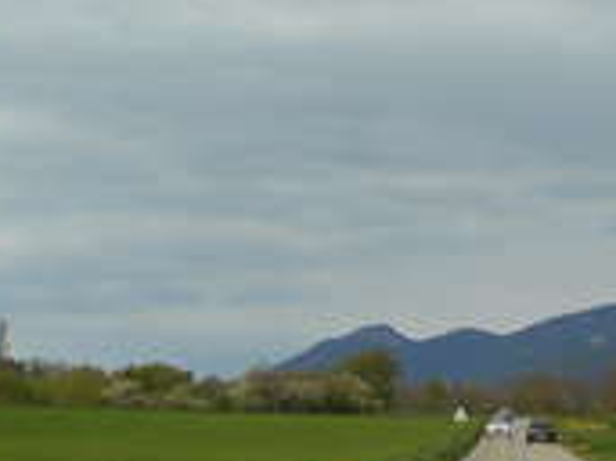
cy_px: 230
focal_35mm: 137
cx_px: 461
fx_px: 2436
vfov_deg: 10.8
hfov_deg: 14.4
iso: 80
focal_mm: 6.9
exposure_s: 1/250
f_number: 4.5
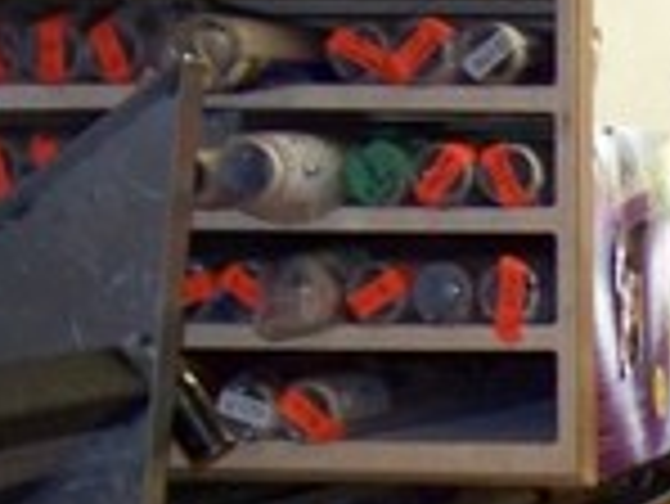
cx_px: 1273
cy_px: 704
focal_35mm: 169
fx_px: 3274
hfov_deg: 10.8
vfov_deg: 8.6
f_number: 2.8
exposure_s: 1/30
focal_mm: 5.85
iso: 200
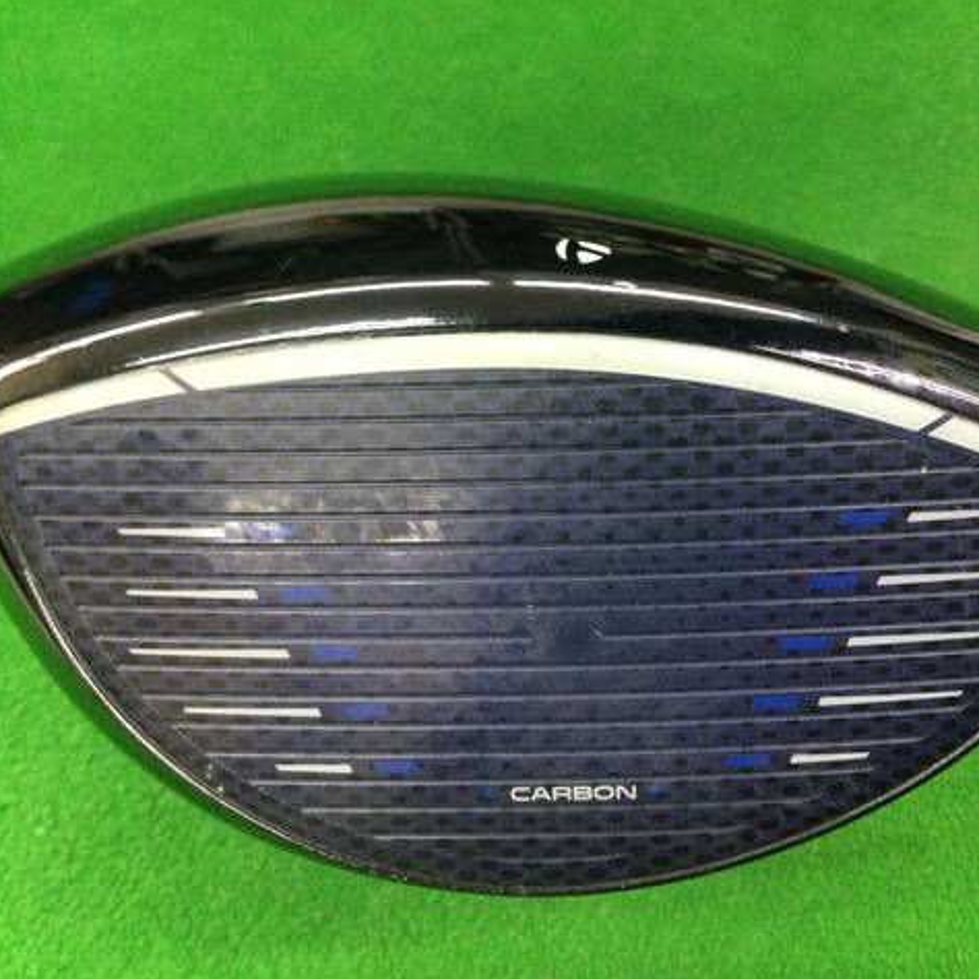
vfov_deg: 44.9
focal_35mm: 37
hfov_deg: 44.8
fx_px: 1184
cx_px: 556
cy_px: 490
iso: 200
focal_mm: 3.3
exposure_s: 1/24
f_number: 2.4
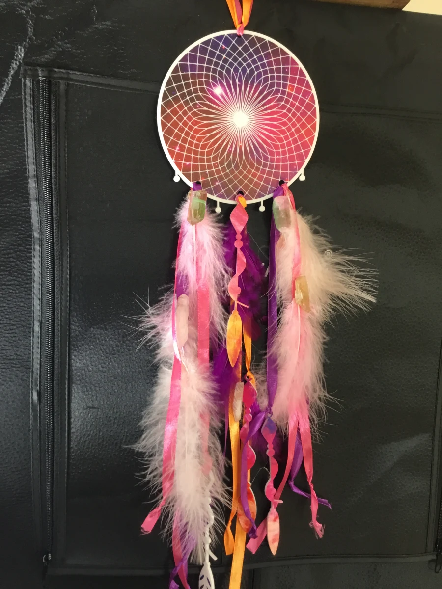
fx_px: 528
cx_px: 221
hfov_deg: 45.4
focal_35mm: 31
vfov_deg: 58.4
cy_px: 294
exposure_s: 1/30
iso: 80
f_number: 2.4
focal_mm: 3.3
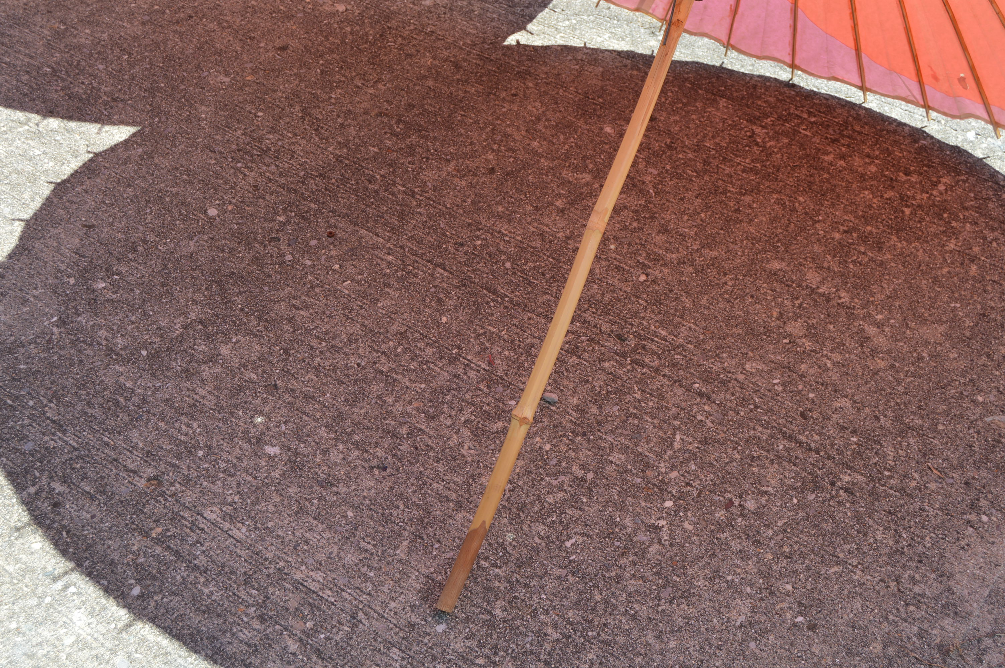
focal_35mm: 51
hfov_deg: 38.9
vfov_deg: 26.4
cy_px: 334
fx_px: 1422
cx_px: 502
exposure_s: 1/160
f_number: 6.3
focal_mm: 34
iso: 100
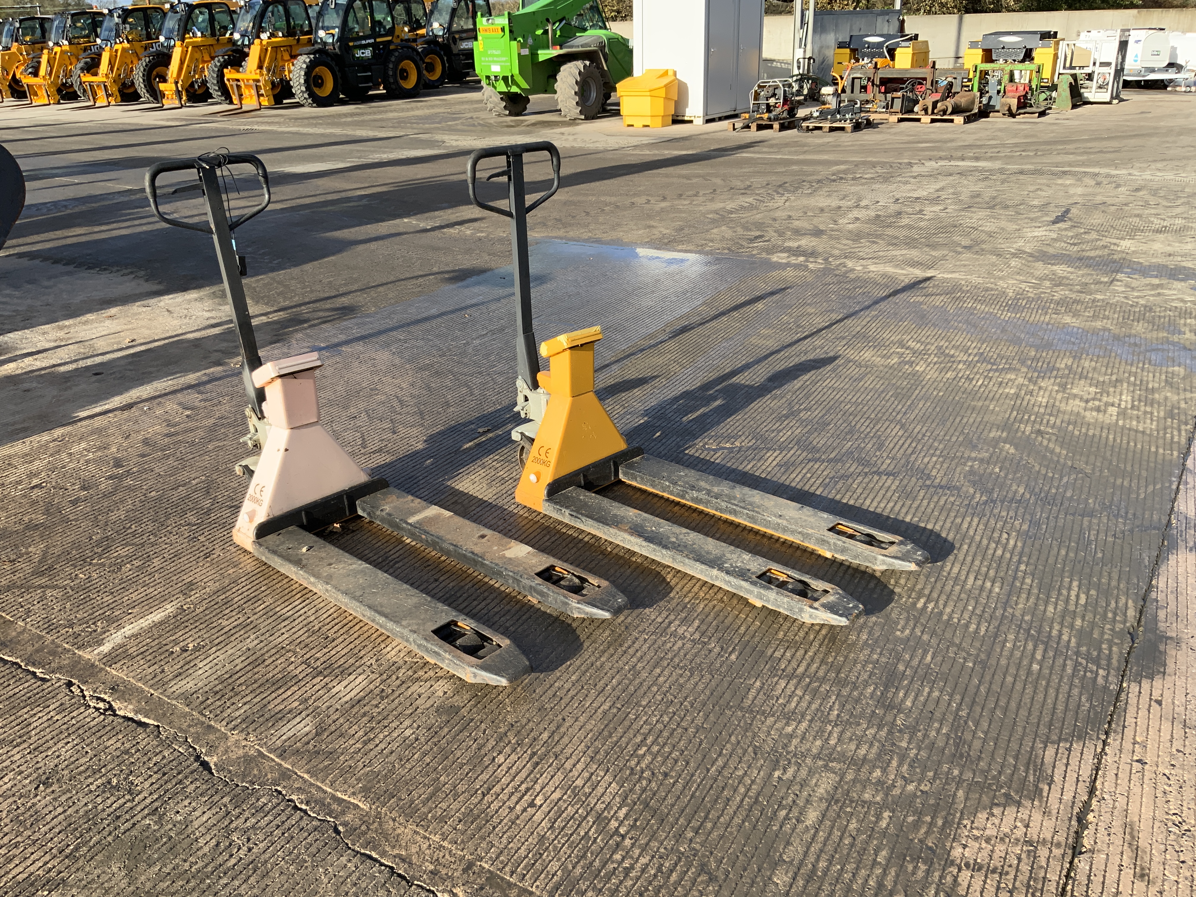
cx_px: 598
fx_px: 1002
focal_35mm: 29
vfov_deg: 48.2
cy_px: 448
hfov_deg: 61.7
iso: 16
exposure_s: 1/898
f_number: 1.8
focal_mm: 3
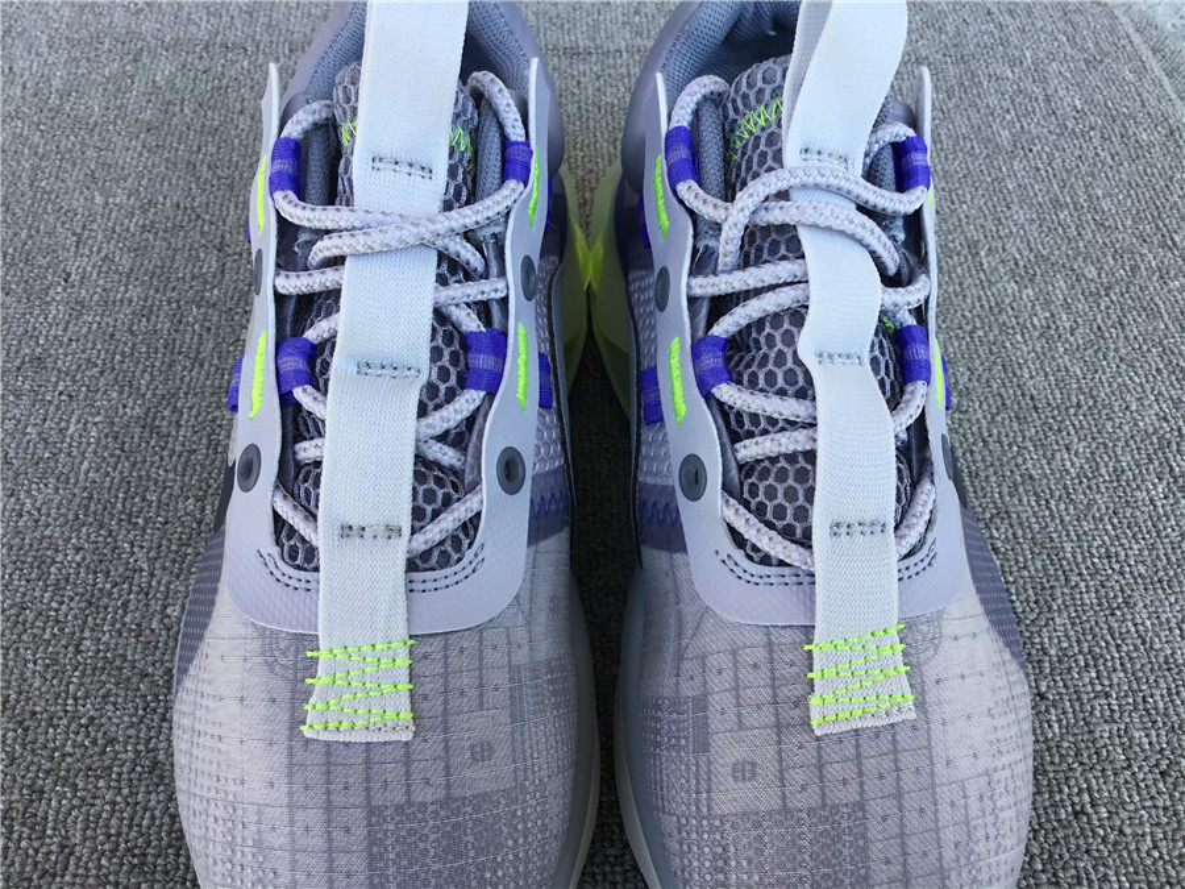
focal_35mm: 31
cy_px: 444
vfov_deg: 45.4
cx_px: 592
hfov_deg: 58.4
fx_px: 1061
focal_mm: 3.3
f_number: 2.4
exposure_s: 1/218
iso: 25
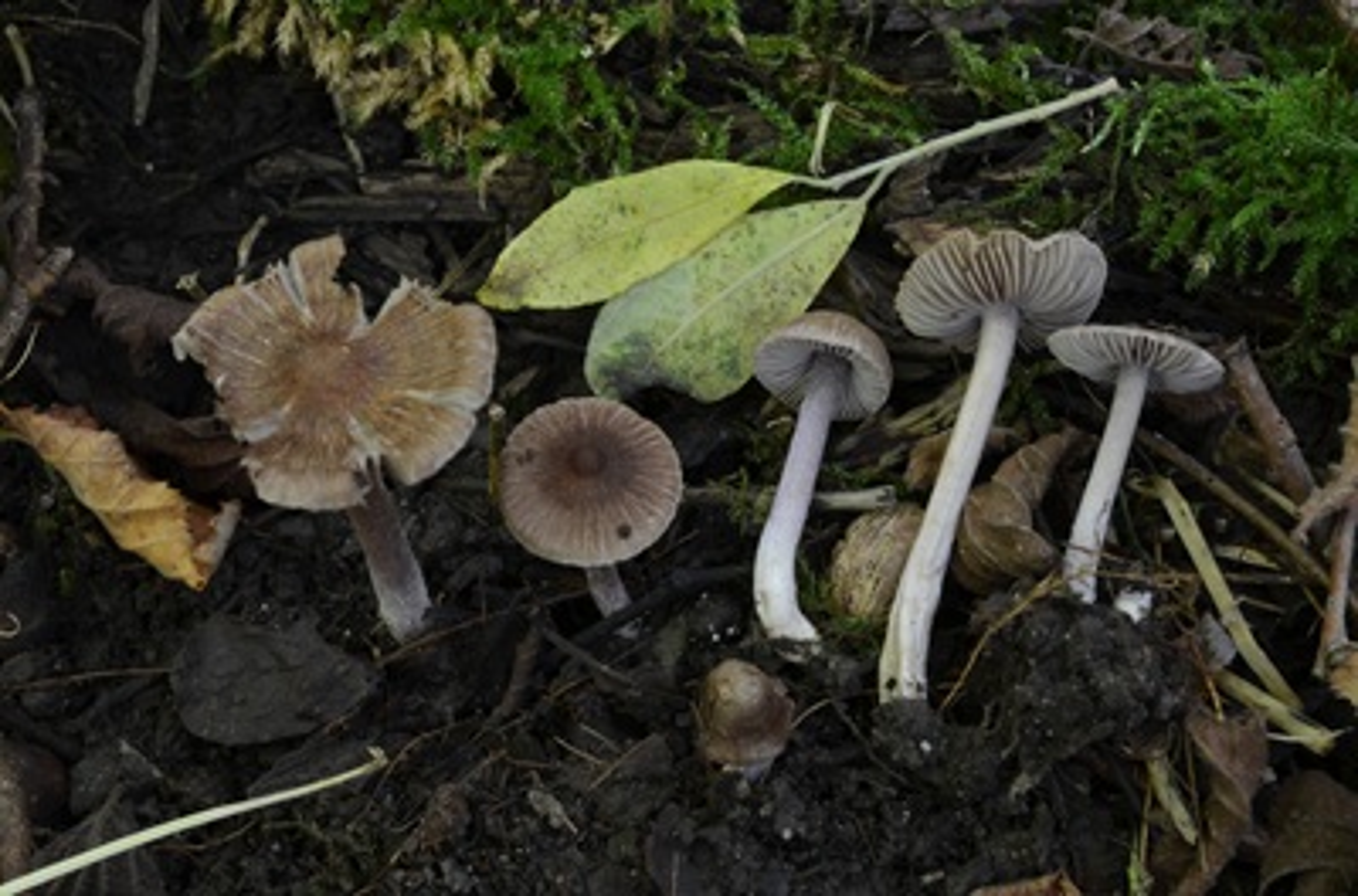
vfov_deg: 22.5
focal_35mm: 60
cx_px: 679
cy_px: 448
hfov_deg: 33.5
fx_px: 2256
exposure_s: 1.6
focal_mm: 40
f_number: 16
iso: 100
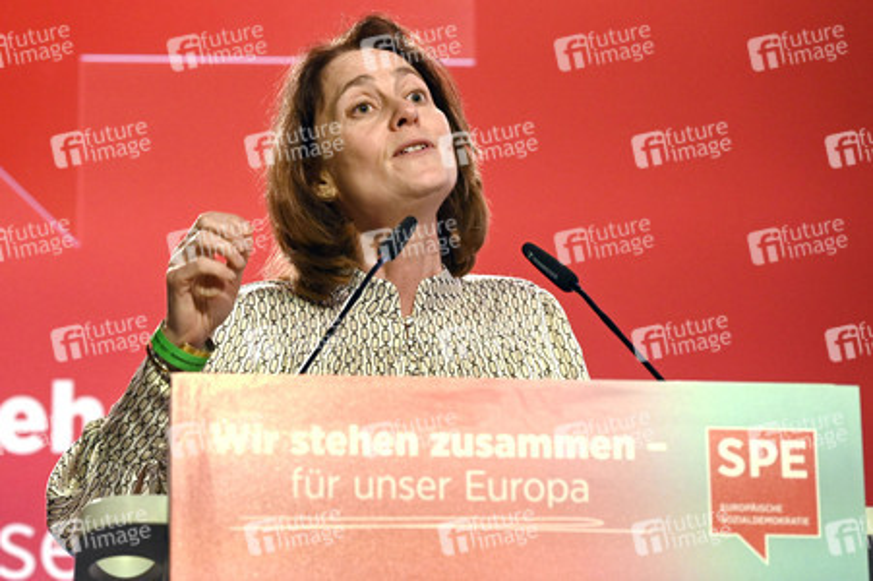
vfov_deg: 11.4
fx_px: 2908
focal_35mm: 120
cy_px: 290
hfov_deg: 17.1
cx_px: 436
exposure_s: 1/250
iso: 5000
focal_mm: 120
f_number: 5
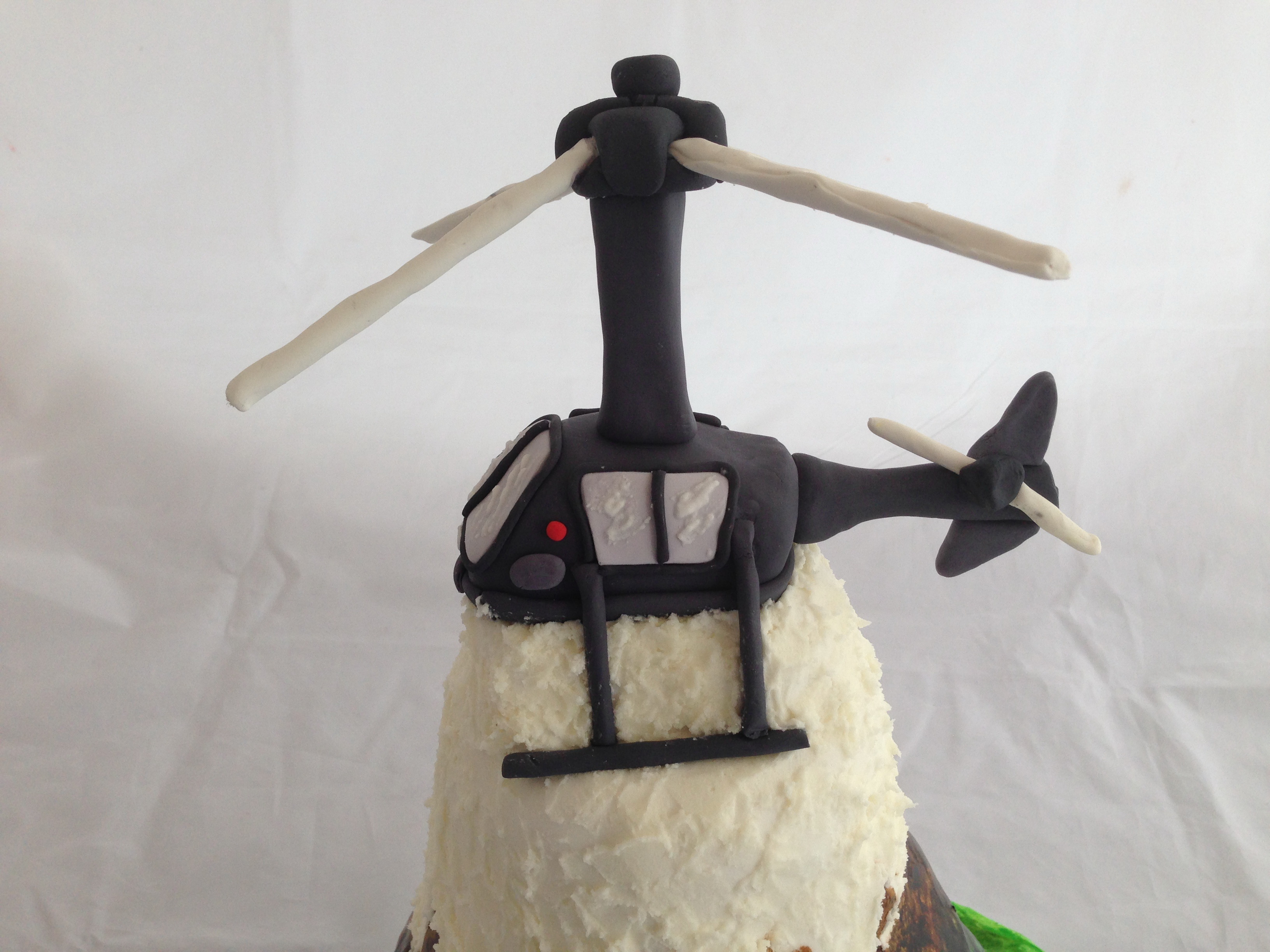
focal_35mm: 33
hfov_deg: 55.4
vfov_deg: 42.9
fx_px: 1211
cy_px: 476
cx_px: 635
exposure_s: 1/120
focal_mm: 4.12
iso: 50
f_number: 2.4
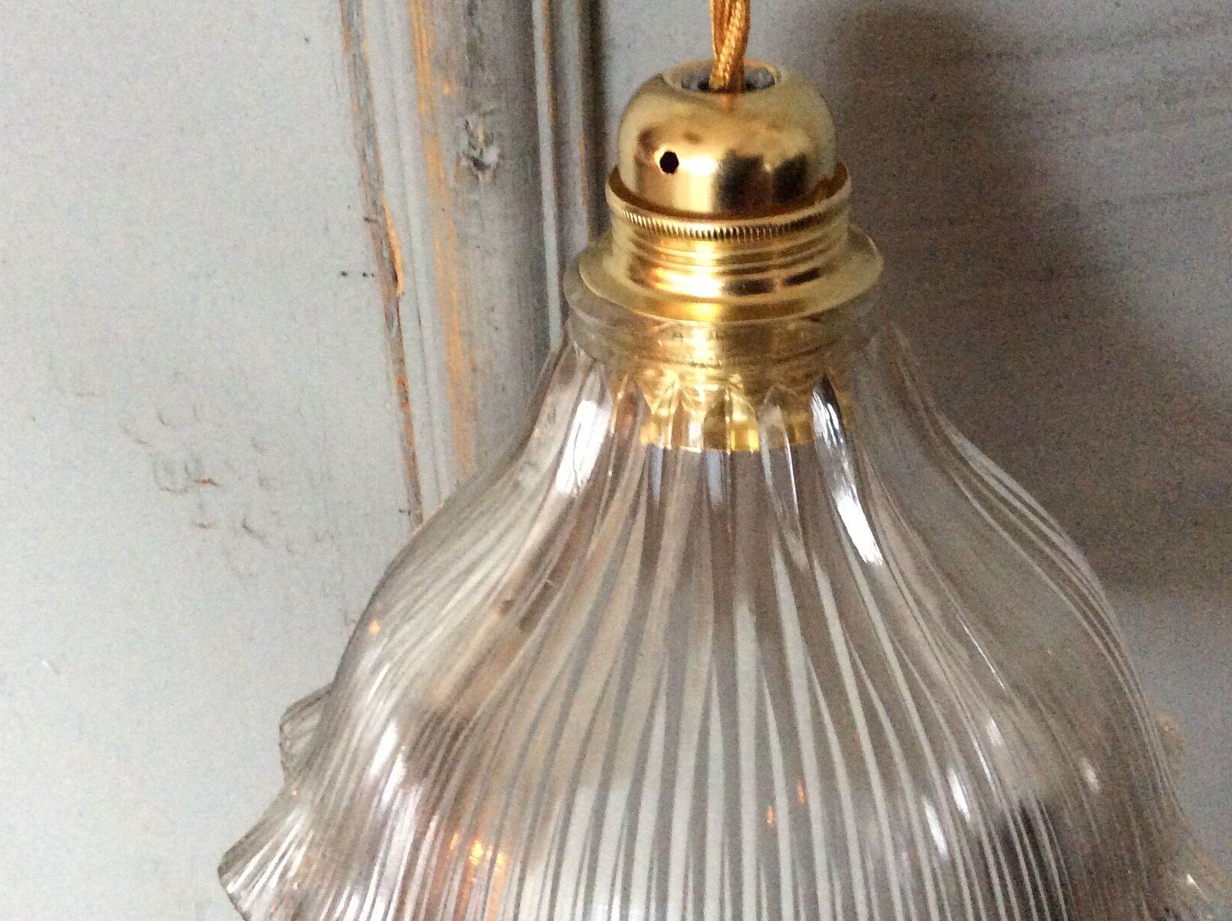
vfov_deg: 28.5
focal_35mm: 51
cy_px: 502
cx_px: 724
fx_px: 1813
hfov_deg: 37.4
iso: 250
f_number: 2.4
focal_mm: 3.3
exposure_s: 1/25
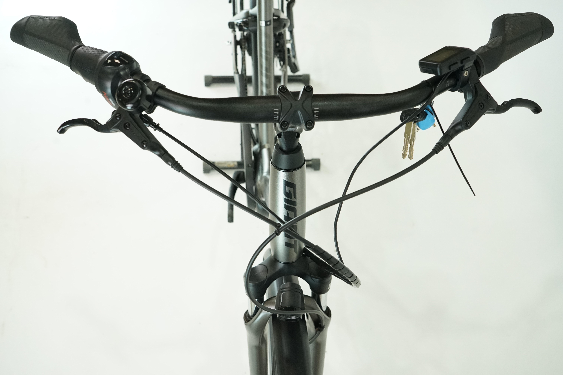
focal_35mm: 34
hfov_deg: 55.8
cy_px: 188
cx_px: 282
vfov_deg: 38.9
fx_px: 532
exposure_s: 1/200
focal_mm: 34
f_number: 6.3
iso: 2500
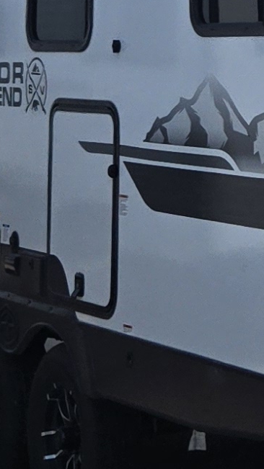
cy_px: -1
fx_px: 1917
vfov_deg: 13.8
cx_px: 676
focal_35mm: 154
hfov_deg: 7.3
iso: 25
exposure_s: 1/3168
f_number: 1.8
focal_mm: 5.4
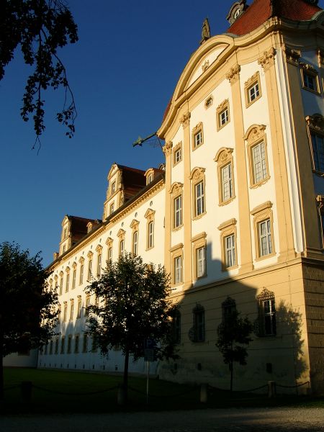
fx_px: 424
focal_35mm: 34
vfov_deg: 54.0
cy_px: 216
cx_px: 162
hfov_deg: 41.8
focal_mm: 7.16
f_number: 4
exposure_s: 1/905
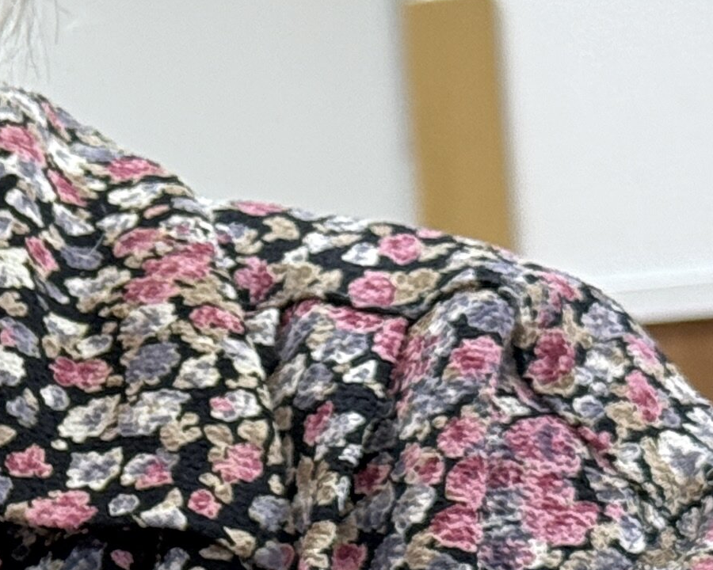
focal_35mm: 210
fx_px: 4431
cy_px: 455
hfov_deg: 8.6
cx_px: -833
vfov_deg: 7.4
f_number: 1.78
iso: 160
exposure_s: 1/120
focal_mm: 6.76
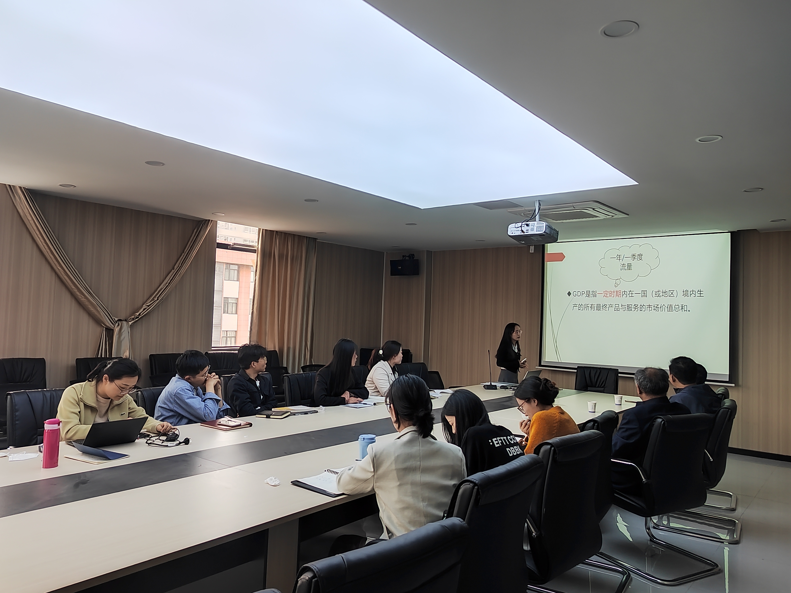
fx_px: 571
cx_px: 396
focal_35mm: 25
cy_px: 296
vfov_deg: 54.9
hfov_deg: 69.4
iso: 700
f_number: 1.9
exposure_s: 1/100
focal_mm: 5.52
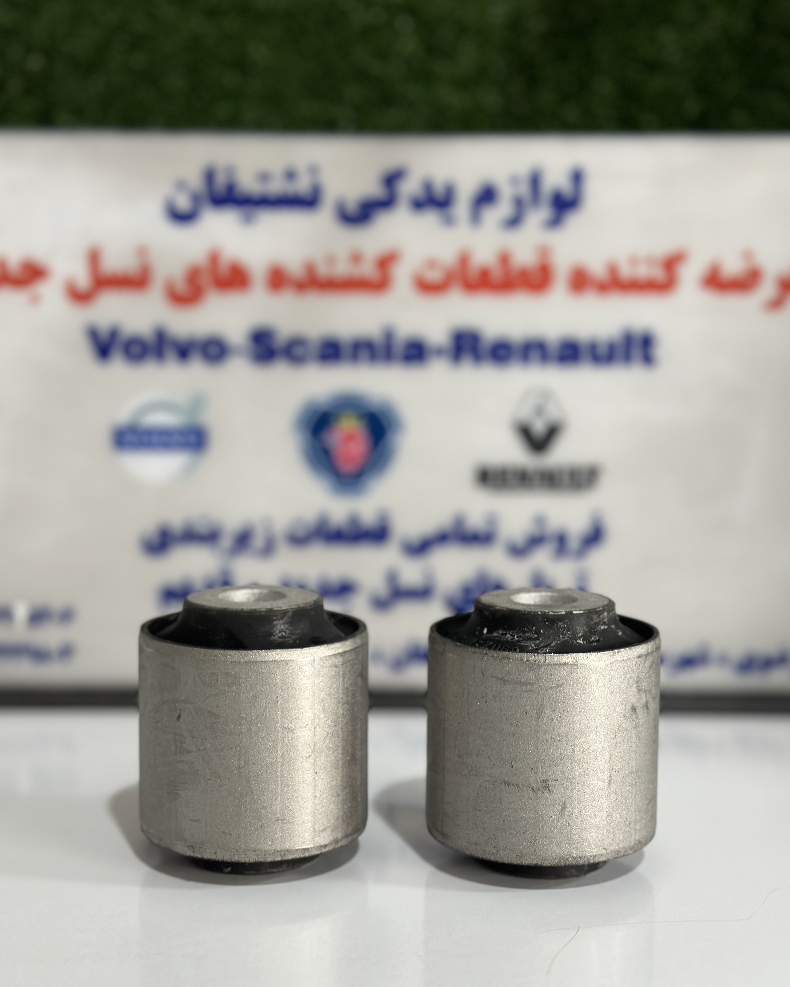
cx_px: 392
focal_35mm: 51
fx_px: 1491
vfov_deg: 36.6
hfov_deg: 29.7
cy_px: 518
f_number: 1.78
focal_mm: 6.86
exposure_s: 1/100
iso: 160
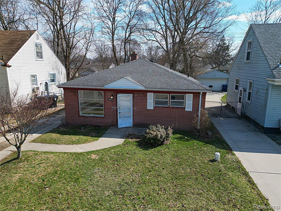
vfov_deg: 56.8
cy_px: 106
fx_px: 195
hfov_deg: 71.6
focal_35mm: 24
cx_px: 140
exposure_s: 1/3000
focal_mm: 6.7
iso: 150
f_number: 1.7
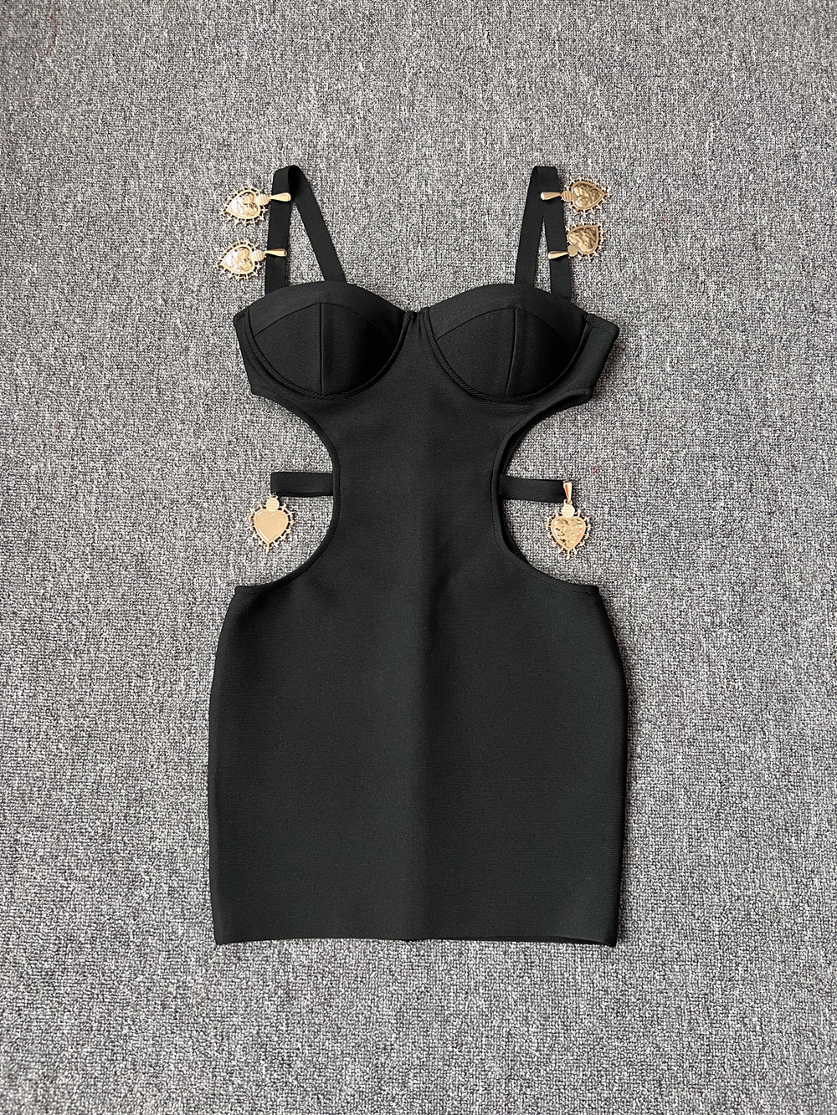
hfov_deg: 53.1
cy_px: 558
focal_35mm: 26
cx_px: 418
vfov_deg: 67.3
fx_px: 838
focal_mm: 5.7
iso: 125
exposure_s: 1/64
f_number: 1.5
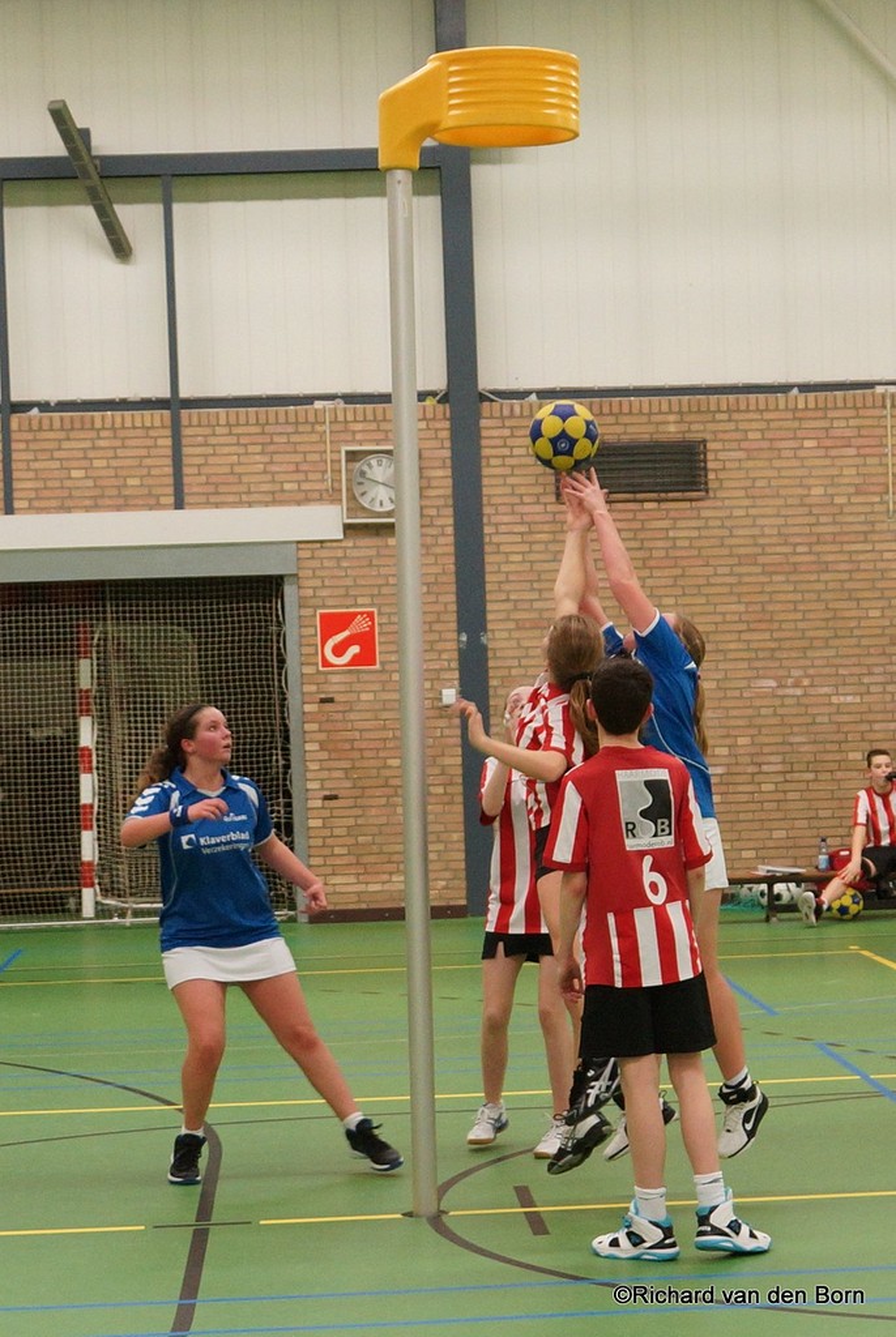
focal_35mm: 39
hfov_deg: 34.3
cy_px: 668
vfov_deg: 49.5
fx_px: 1451
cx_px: 448
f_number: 2.8
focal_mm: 26
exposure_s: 1/200
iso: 800
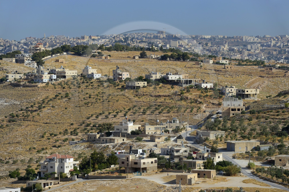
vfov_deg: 7.8
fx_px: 1404
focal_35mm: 175
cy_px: 96
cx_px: 144
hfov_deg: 11.8
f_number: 8
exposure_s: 1/800
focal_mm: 175
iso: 200
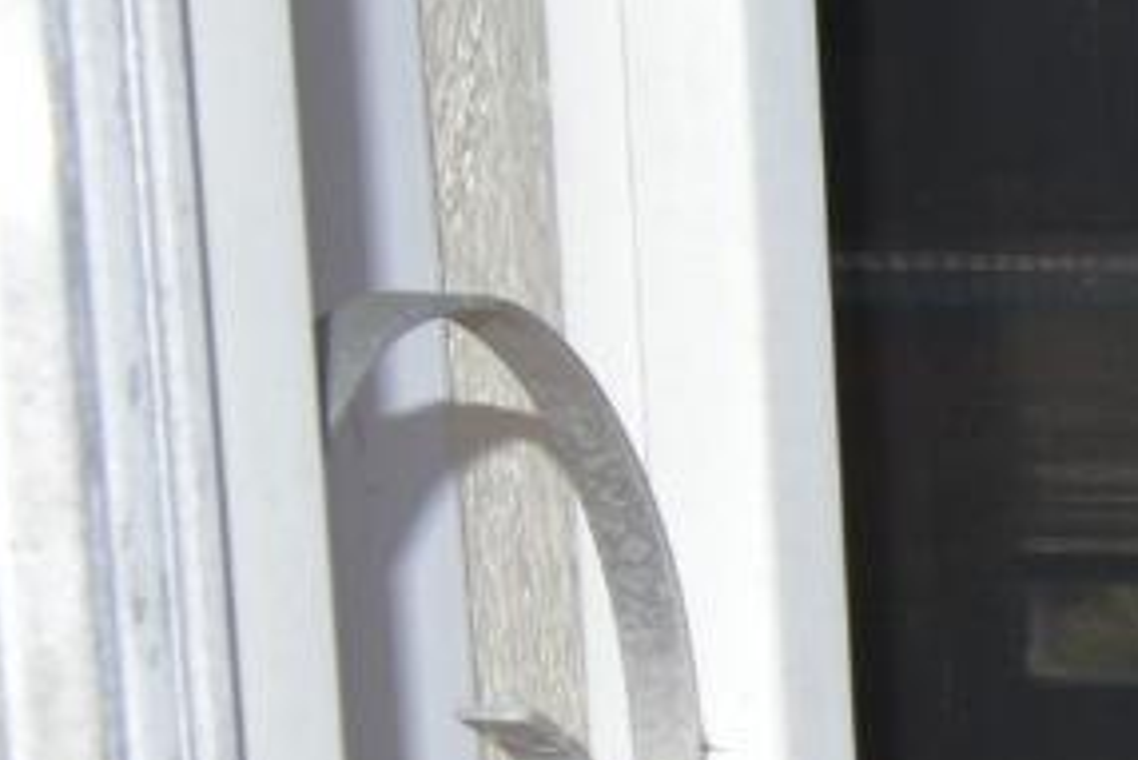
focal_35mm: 110
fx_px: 3479
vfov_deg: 12.1
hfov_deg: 12.8
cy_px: 963
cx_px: 2937
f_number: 10
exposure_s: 1/200
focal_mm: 14
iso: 100
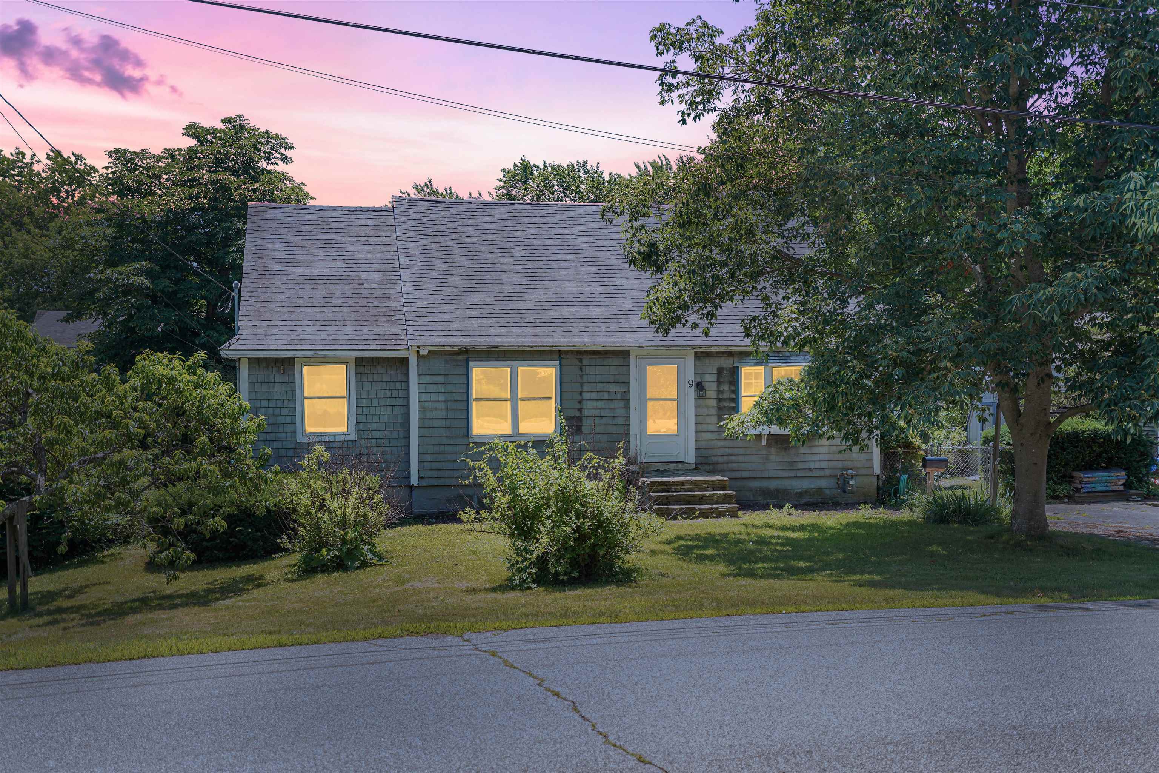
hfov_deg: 54.4
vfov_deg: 37.9
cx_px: 580
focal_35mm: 35
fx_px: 1127
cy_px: 386
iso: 100
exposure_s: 1/500
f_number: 4
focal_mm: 35
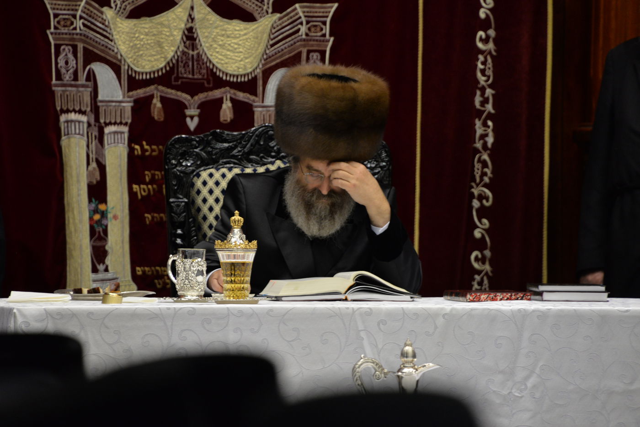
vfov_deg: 4.6
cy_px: 214
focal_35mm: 300
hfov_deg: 6.9
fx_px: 5334
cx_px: 320
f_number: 6.3
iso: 1600
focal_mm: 300
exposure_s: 1/80
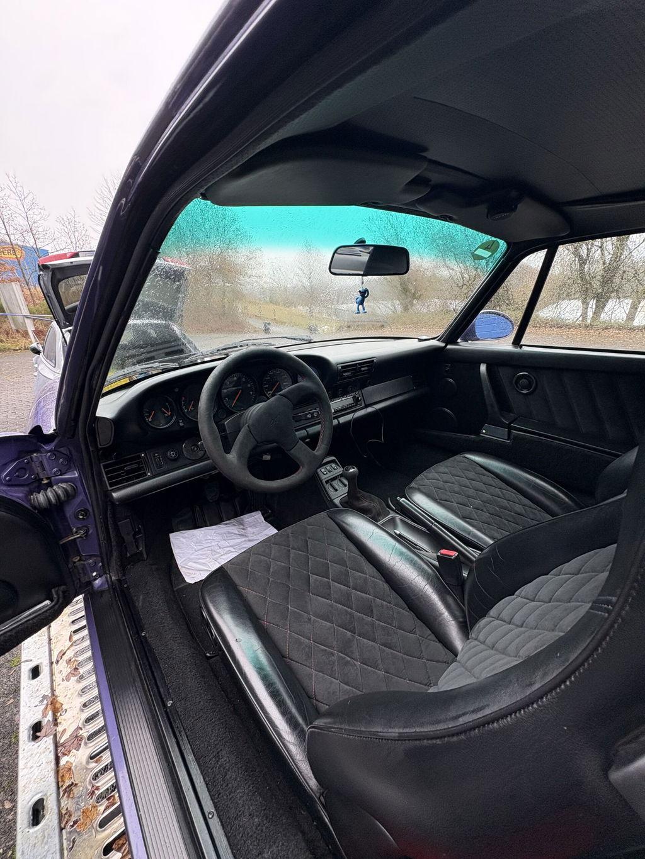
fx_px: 348
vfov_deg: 102.1
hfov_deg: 85.7
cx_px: 322
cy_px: 430
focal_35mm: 14
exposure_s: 1/99
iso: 125
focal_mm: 2.22
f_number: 2.2
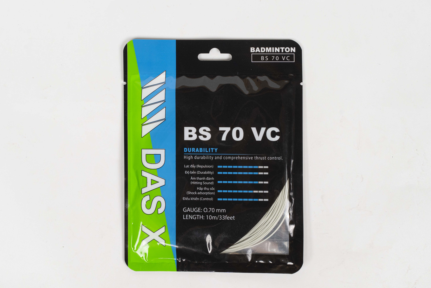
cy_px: 158
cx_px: 218
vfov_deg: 18.9
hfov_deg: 28.1
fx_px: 862
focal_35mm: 72
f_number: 10
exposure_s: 1/80
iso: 1600
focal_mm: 65
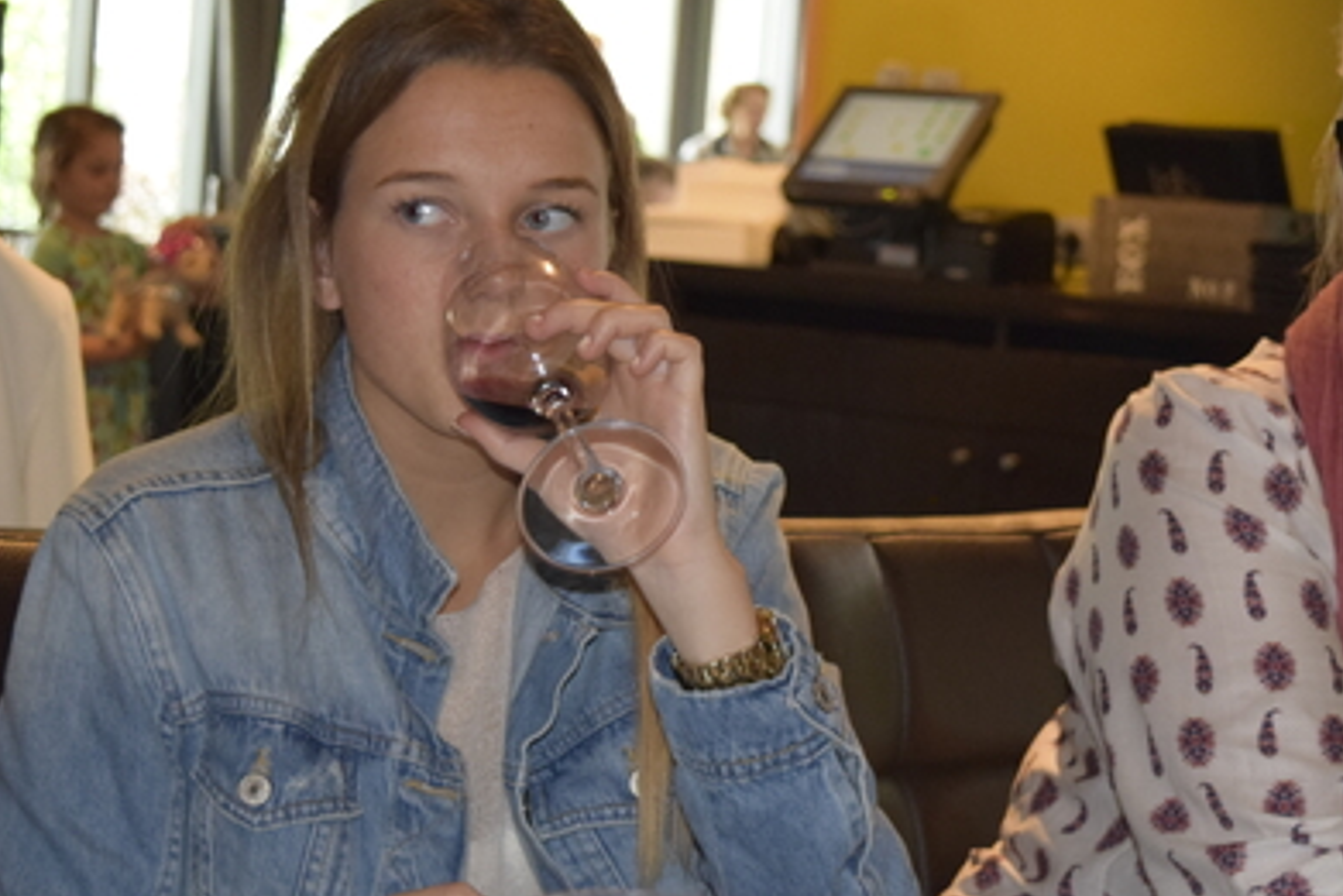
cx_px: 896
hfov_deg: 22.0
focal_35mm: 92
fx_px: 3433
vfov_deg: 14.9
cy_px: 367
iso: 2500
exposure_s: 1/60
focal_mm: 40
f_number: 4.8
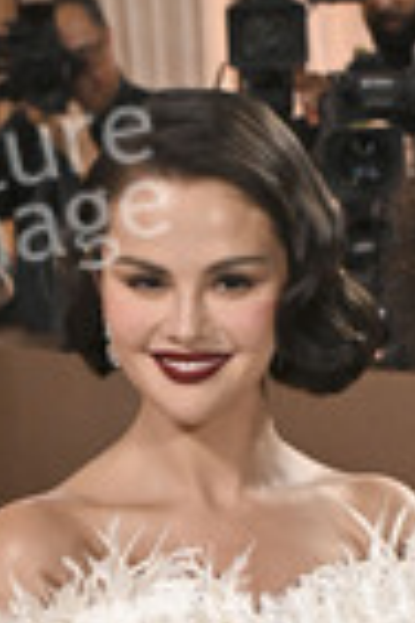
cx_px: 424
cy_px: 875
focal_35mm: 125
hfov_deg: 10.9
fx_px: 2161
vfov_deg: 15.4
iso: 2500
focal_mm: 44
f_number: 5.6
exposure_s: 1/320
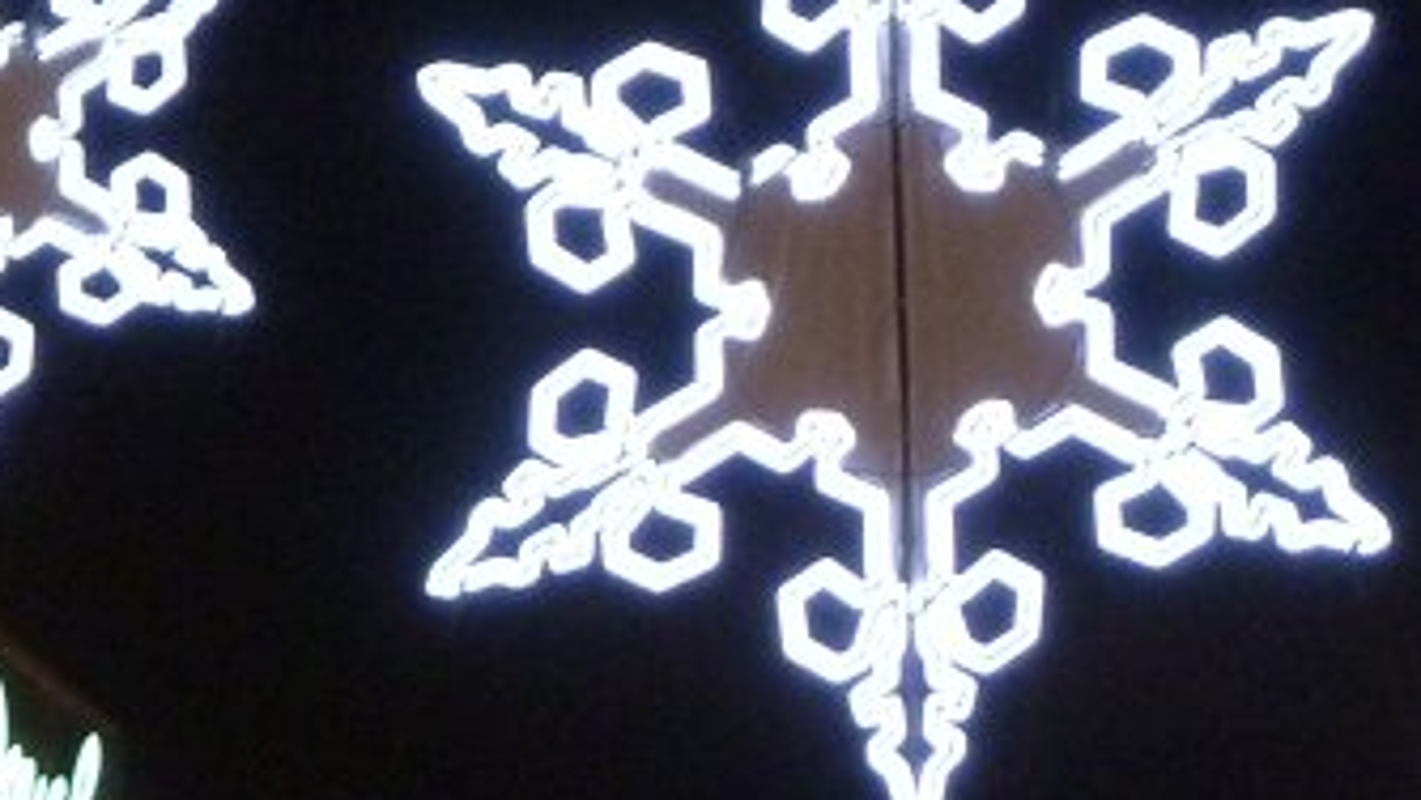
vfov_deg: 5.4
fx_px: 8442
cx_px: 1404
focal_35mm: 224
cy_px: 774
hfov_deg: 9.6
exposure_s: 1/8
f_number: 4.1
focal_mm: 11
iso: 400
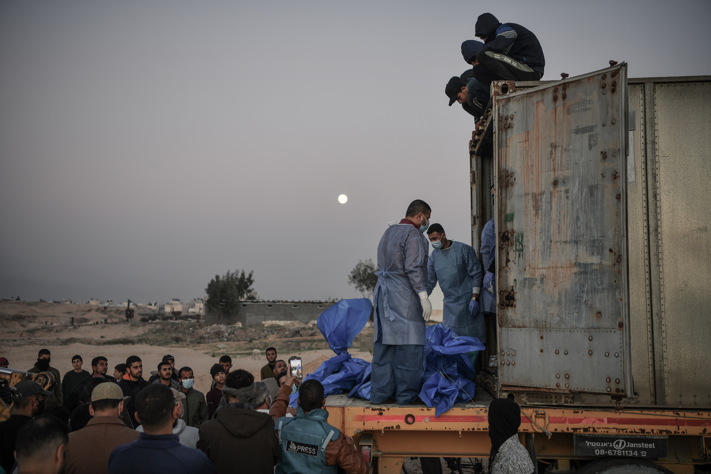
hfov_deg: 42.7
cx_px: 356
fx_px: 908
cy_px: 237
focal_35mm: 46
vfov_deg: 29.2
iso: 320
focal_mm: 46
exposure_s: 1/160
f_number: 2.8
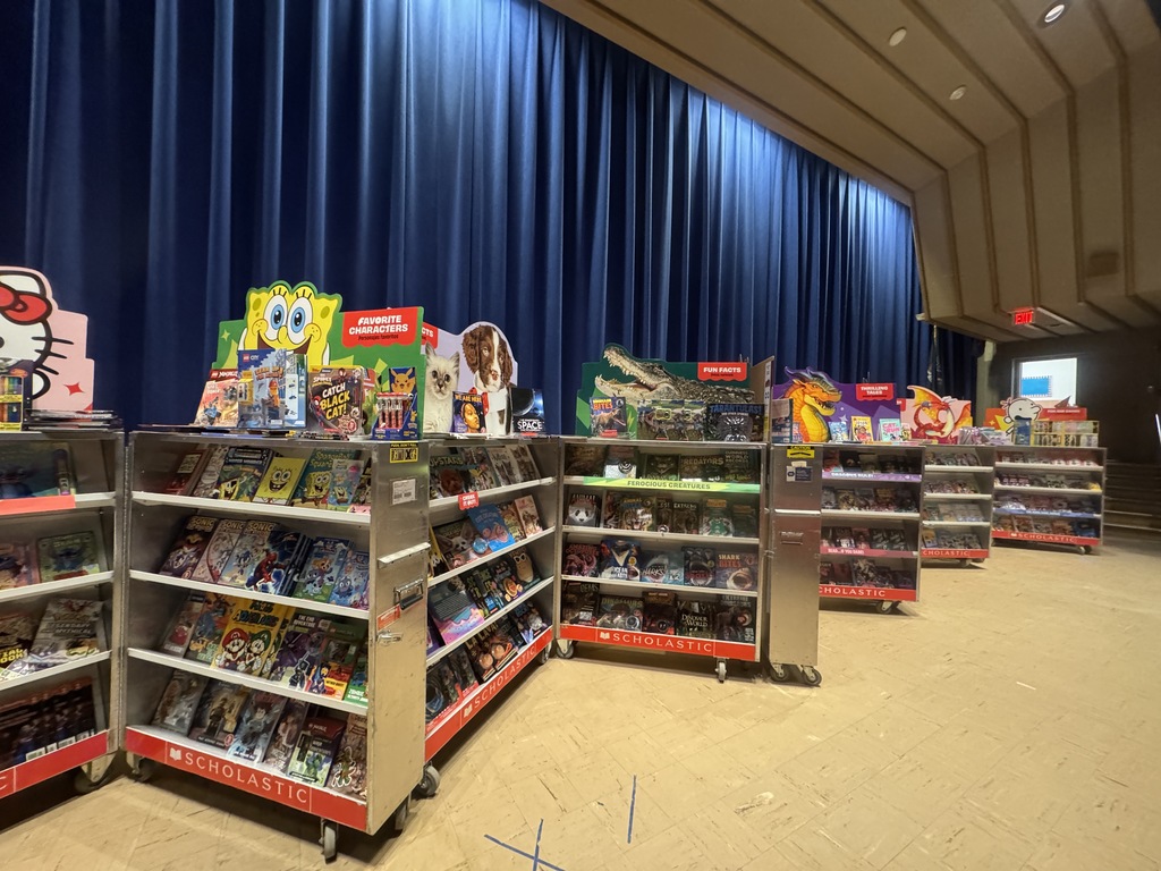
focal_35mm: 14
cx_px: 580
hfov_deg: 102.1
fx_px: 470
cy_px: 436
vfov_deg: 85.7
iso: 1000
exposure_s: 1/60
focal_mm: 2.22
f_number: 2.2
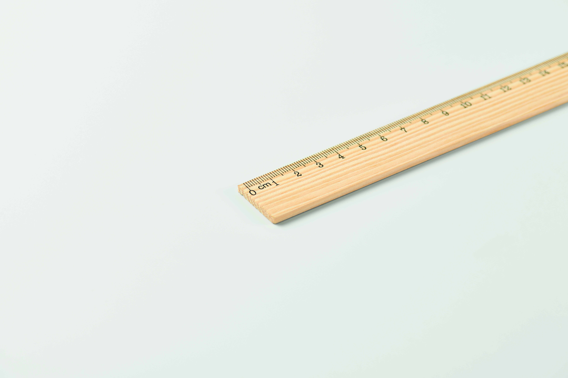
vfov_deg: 12.9
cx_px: 283
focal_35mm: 106
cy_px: 188
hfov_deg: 19.3
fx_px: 1672
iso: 100
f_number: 11
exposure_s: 1/125
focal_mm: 105
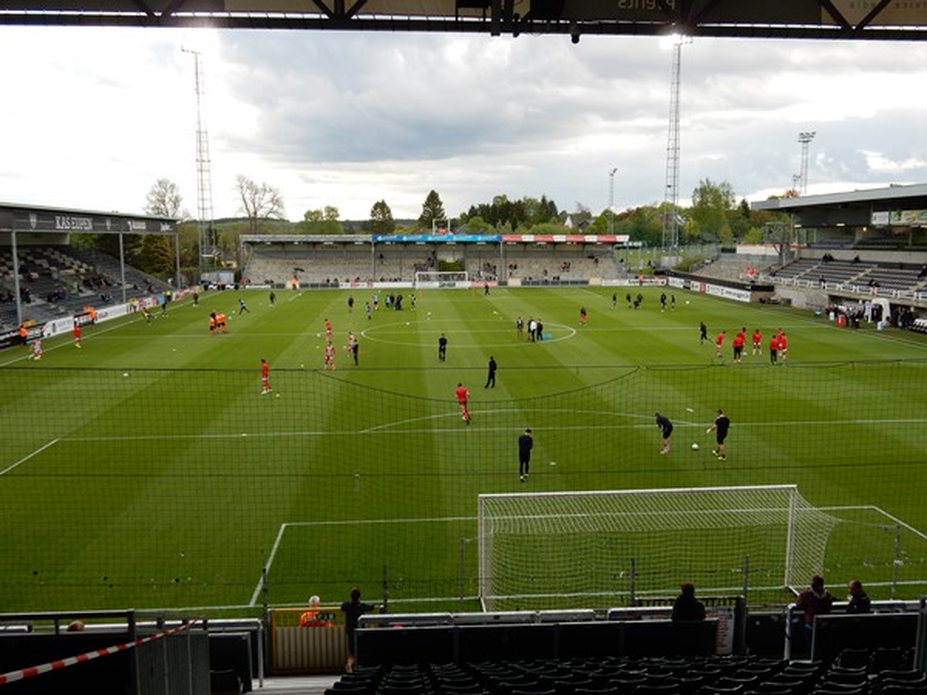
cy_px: 348
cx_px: 464
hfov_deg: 60.0
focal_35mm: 30
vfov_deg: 46.8
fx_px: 803
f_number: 4
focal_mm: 5.4
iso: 125
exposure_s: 1/160
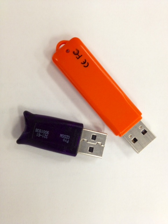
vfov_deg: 52.6
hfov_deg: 40.7
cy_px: 112
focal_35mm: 35
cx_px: 84
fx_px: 226
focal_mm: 4.28
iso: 64
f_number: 2.4
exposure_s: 1/20
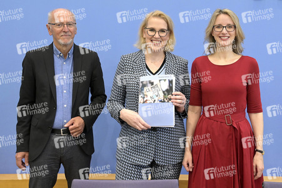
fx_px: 297
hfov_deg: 50.7
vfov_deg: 35.0
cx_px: 141
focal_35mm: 38
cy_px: 94
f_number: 5
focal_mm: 38
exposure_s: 1/400
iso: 4000
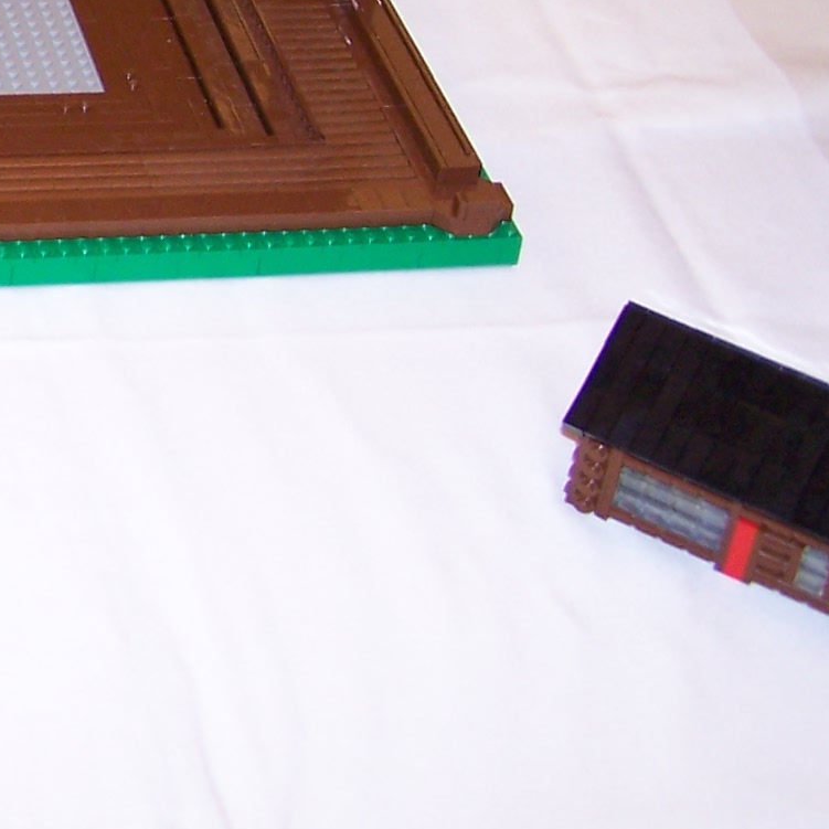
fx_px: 2791
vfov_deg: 16.6
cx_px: -406
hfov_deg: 15.6
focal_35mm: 103
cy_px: 33
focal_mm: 6.3
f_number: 2.8
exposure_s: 1/60
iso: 140
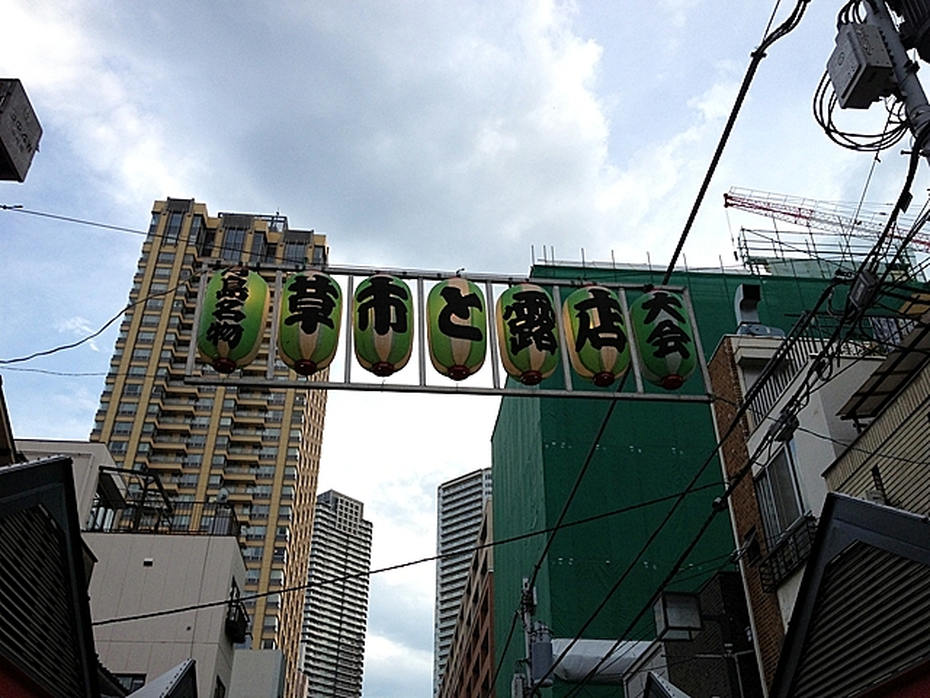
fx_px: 940
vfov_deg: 40.7
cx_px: 465
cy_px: 349
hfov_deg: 52.6
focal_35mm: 35
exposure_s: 1/317
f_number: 2.4
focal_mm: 4.28
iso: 64
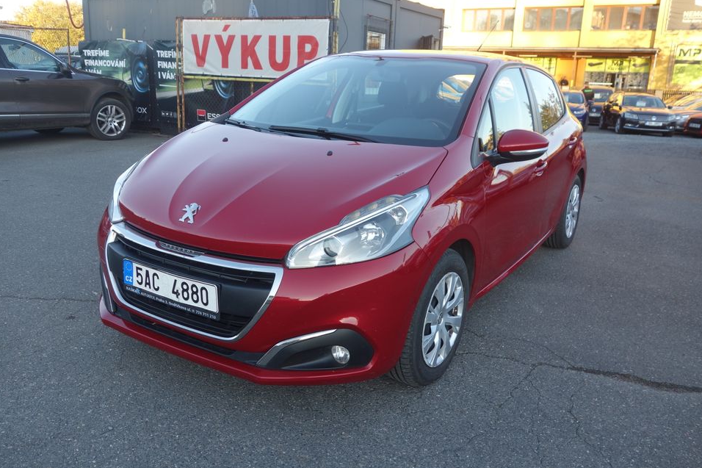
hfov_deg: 61.9
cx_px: 349
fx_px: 585
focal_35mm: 30
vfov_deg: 43.6
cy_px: 224
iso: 125
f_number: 3.5
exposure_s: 1/80
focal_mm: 10.4
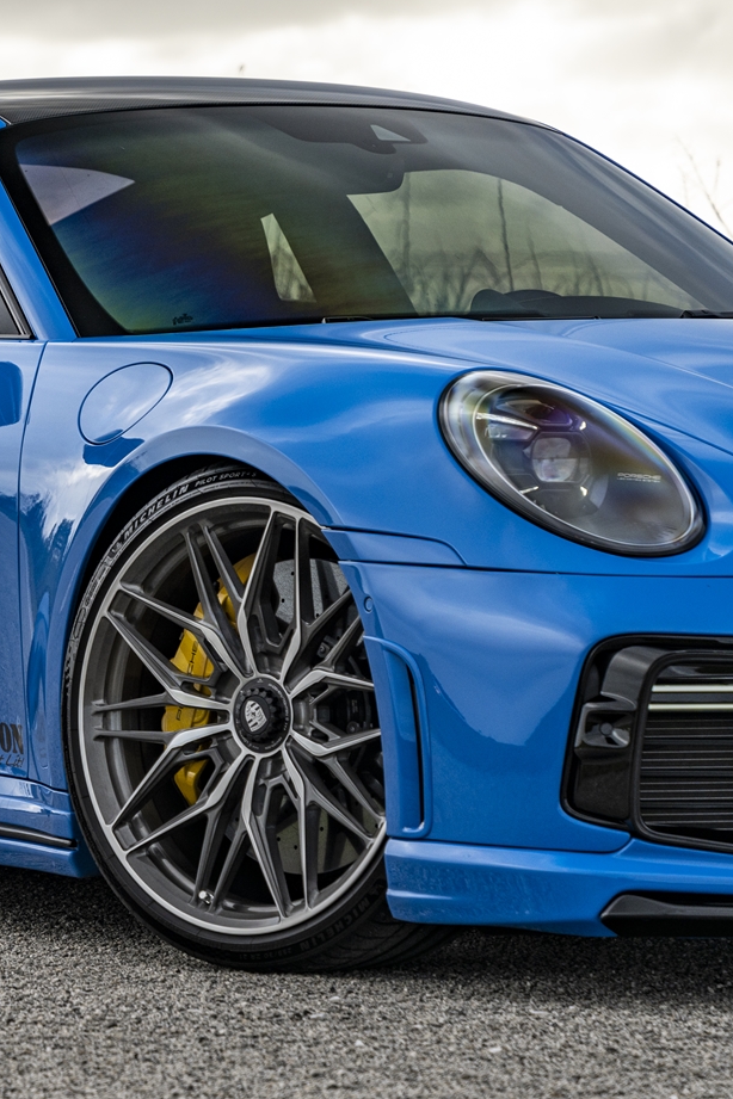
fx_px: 4459
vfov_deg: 14.0
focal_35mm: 146
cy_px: 388
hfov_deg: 9.3
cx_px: -161
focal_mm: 70
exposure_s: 1/160
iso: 125
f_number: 4.5
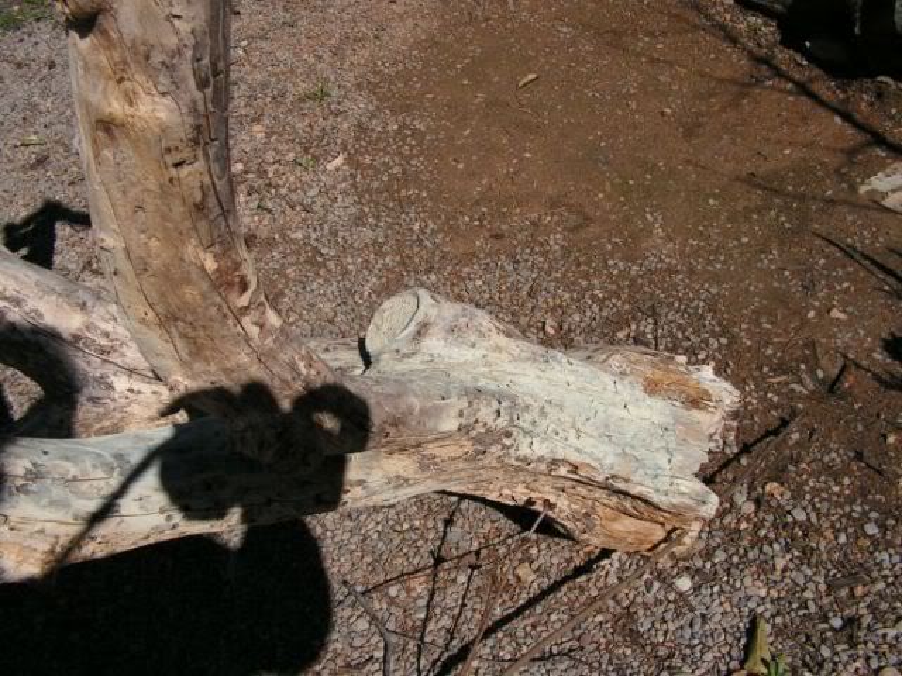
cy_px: 338
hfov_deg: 51.4
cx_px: 451
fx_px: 938
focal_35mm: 36
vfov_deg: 39.7
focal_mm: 6
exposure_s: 1/1250
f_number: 4.8
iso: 64
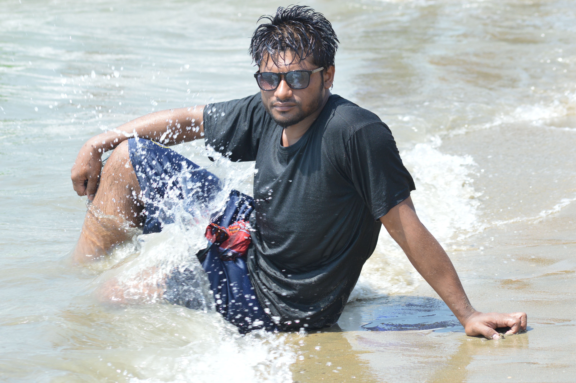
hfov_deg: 13.7
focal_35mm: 150
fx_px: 2398
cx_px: 288
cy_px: 192
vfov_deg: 9.1
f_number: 5.6
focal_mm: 100
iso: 320
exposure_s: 1/500
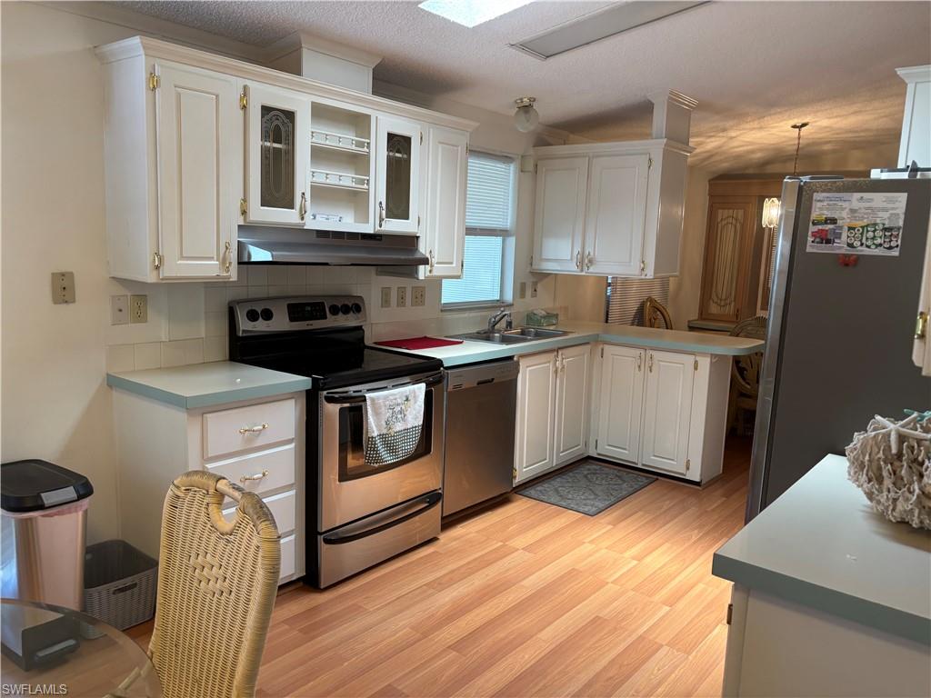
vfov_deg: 53.1
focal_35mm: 26
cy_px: 349
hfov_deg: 67.3
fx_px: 699
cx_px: 466
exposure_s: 1/60
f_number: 1.6
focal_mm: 5.96
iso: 125
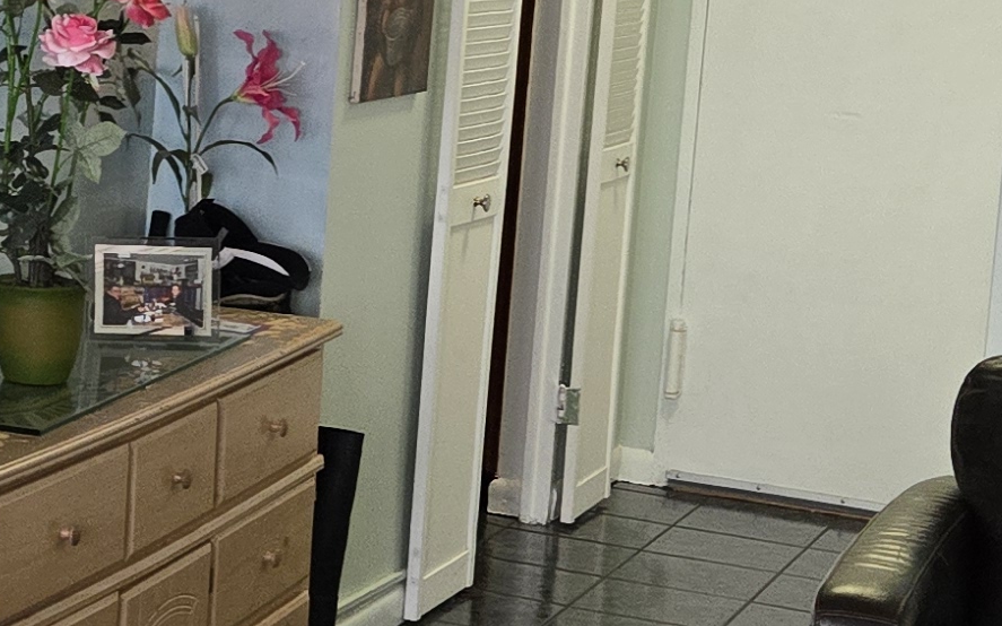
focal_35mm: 110
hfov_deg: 18.4
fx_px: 3003
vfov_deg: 11.9
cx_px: -28
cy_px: 138
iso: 250
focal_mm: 5.4
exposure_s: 1/120
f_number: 1.8
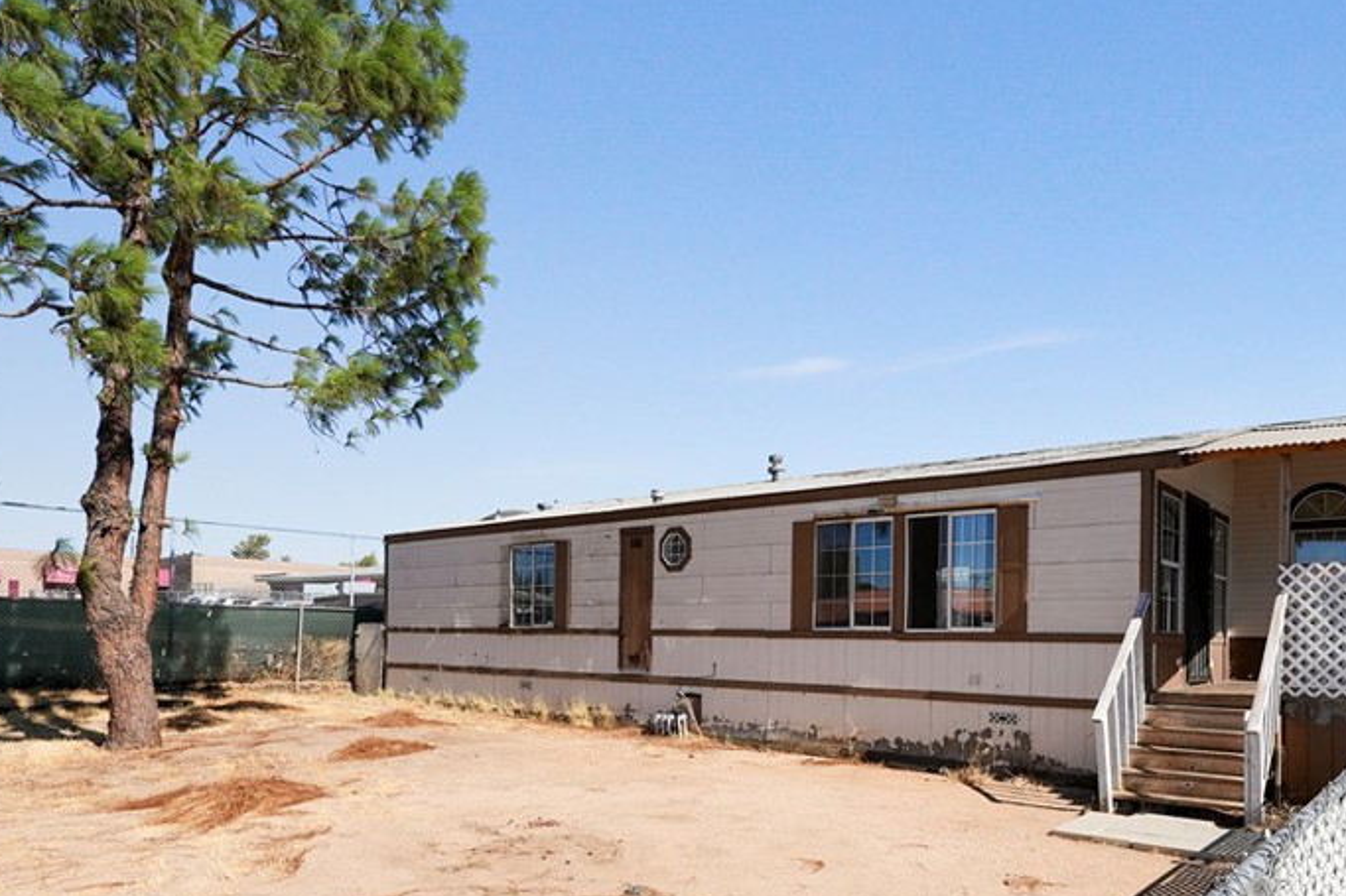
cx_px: 822
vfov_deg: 51.5
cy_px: 635
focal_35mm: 24
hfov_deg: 72.8
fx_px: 897
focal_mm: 16
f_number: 13
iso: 100
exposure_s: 1/125
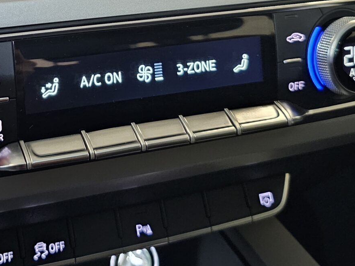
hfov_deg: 28.3
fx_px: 687
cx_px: 63
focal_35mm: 67
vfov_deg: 20.9
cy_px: -26
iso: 1000
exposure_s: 1/26.6
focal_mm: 6.3
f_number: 1.7
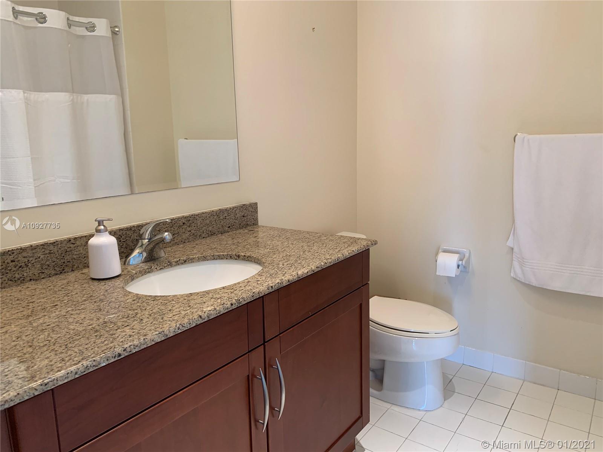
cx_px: 302
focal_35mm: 26
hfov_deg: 67.3
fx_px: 453
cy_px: 226
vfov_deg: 53.1
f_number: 1.8
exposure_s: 1/60
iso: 80
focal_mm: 4.25
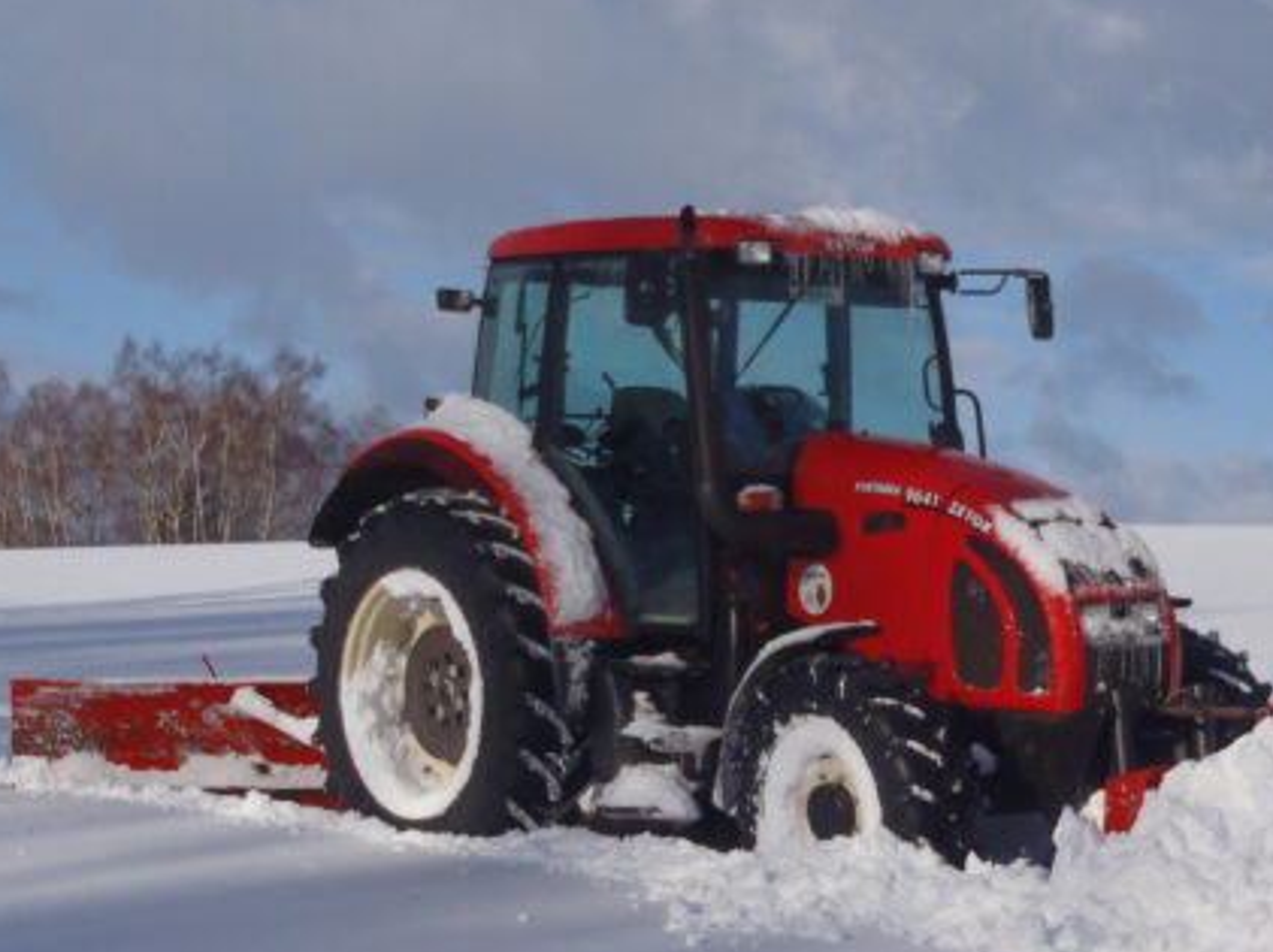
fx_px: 3086
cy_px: 565
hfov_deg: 23.1
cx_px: 952
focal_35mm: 84
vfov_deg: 17.5
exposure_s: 1/100
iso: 80
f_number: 13
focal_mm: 8.25
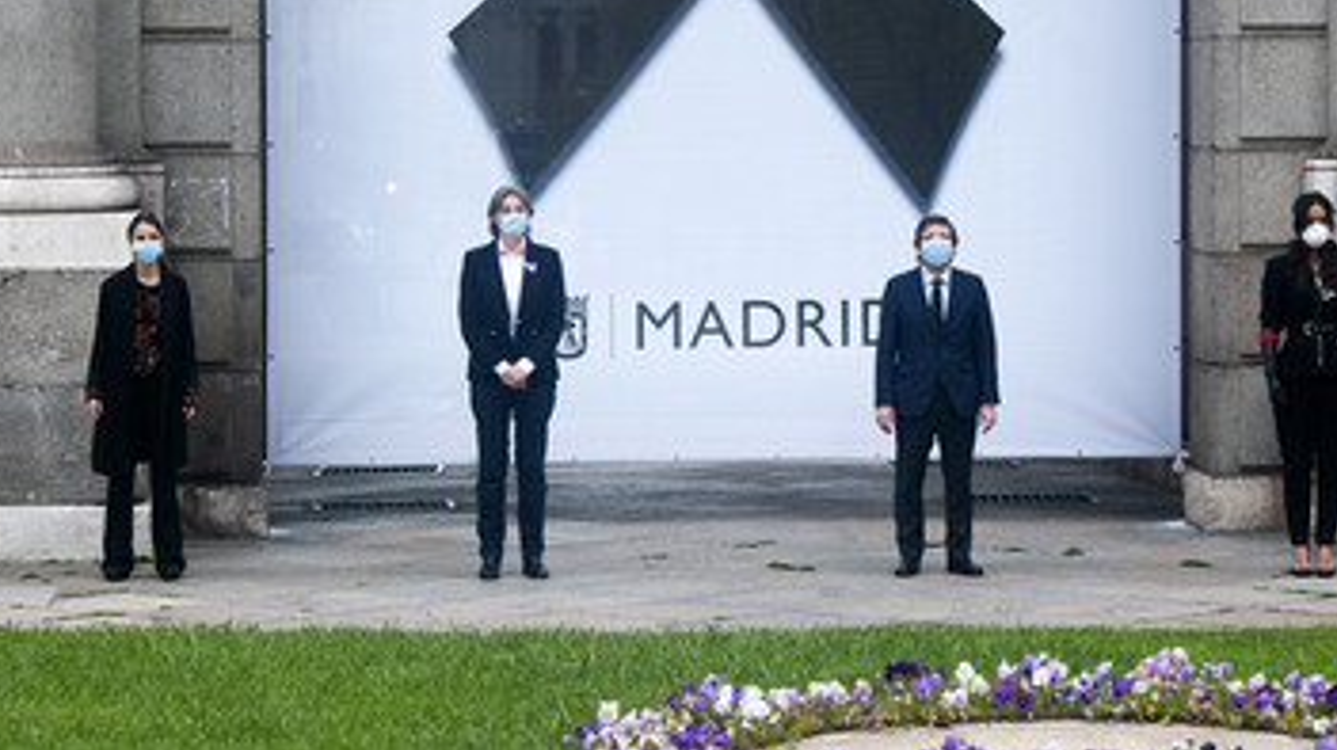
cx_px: 552
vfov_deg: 8.6
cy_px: 187
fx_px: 4996
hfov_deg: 15.2
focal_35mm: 141
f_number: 5
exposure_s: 1/160
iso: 500
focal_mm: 70
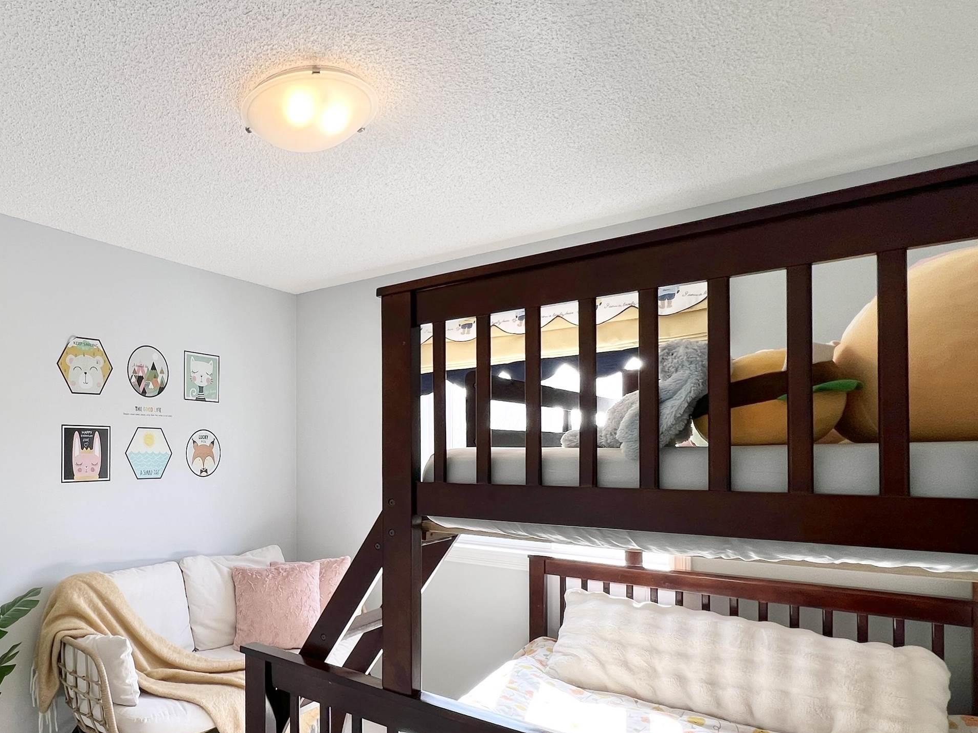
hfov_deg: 73.1
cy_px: 443
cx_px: 238
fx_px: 593
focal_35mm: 21
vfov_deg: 62.8
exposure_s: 1/120
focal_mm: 1.57
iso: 40
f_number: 1.8
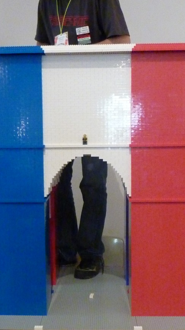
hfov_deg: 26.5
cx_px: 78
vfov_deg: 45.5
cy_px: 176
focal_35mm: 45
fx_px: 393
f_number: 3.3
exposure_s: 1/20
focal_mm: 4.1
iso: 800
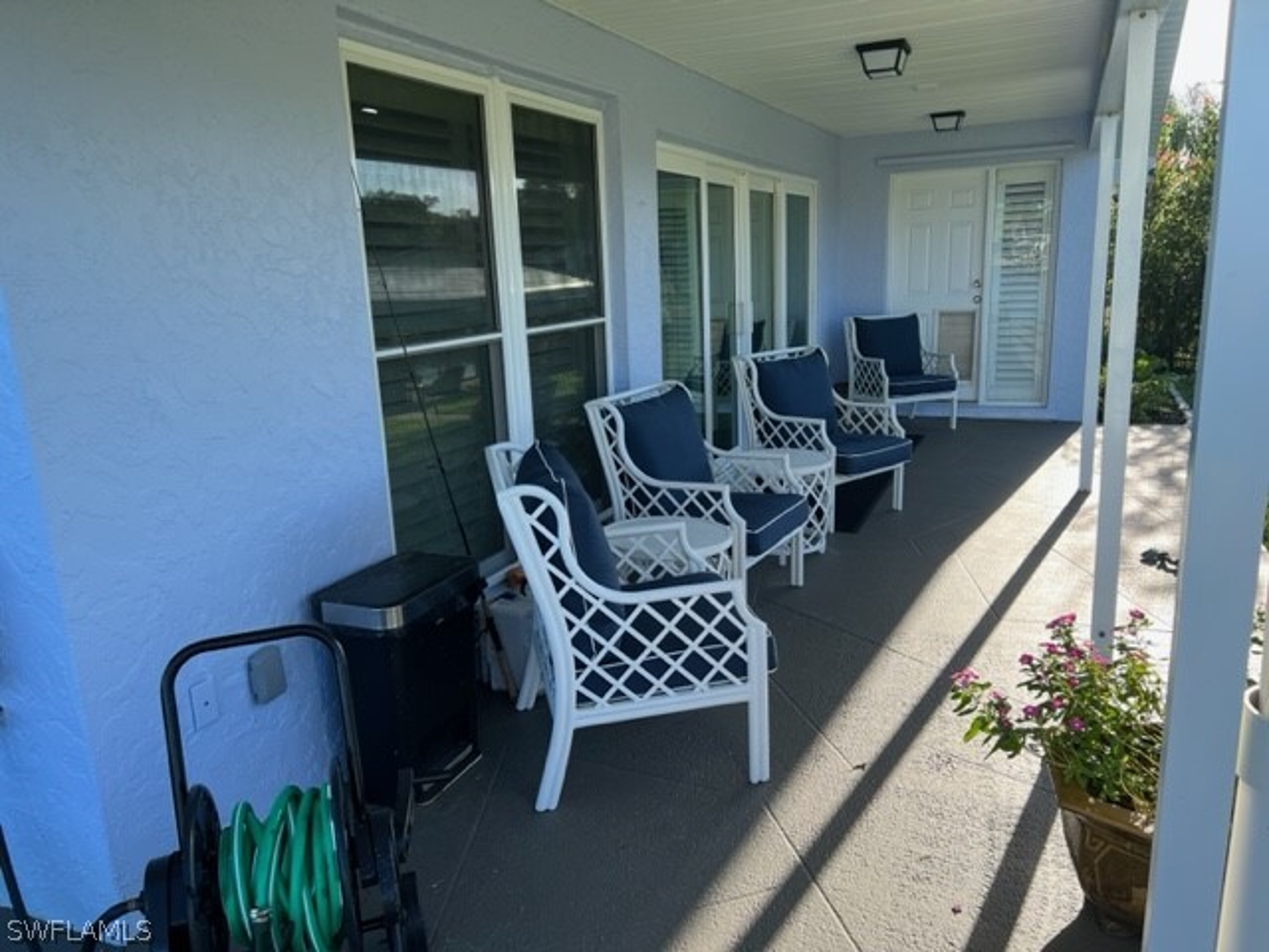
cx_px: 634
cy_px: 476
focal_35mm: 26
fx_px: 953
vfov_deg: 53.1
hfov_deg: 67.3
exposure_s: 1/1058
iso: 50
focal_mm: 5.7
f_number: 1.5
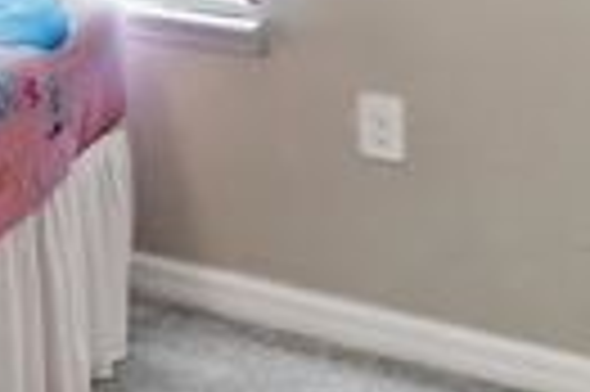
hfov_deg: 18.0
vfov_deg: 15.2
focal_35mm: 86
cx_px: -520
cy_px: -95
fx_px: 1408
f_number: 4
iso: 640
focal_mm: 16
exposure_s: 1/160
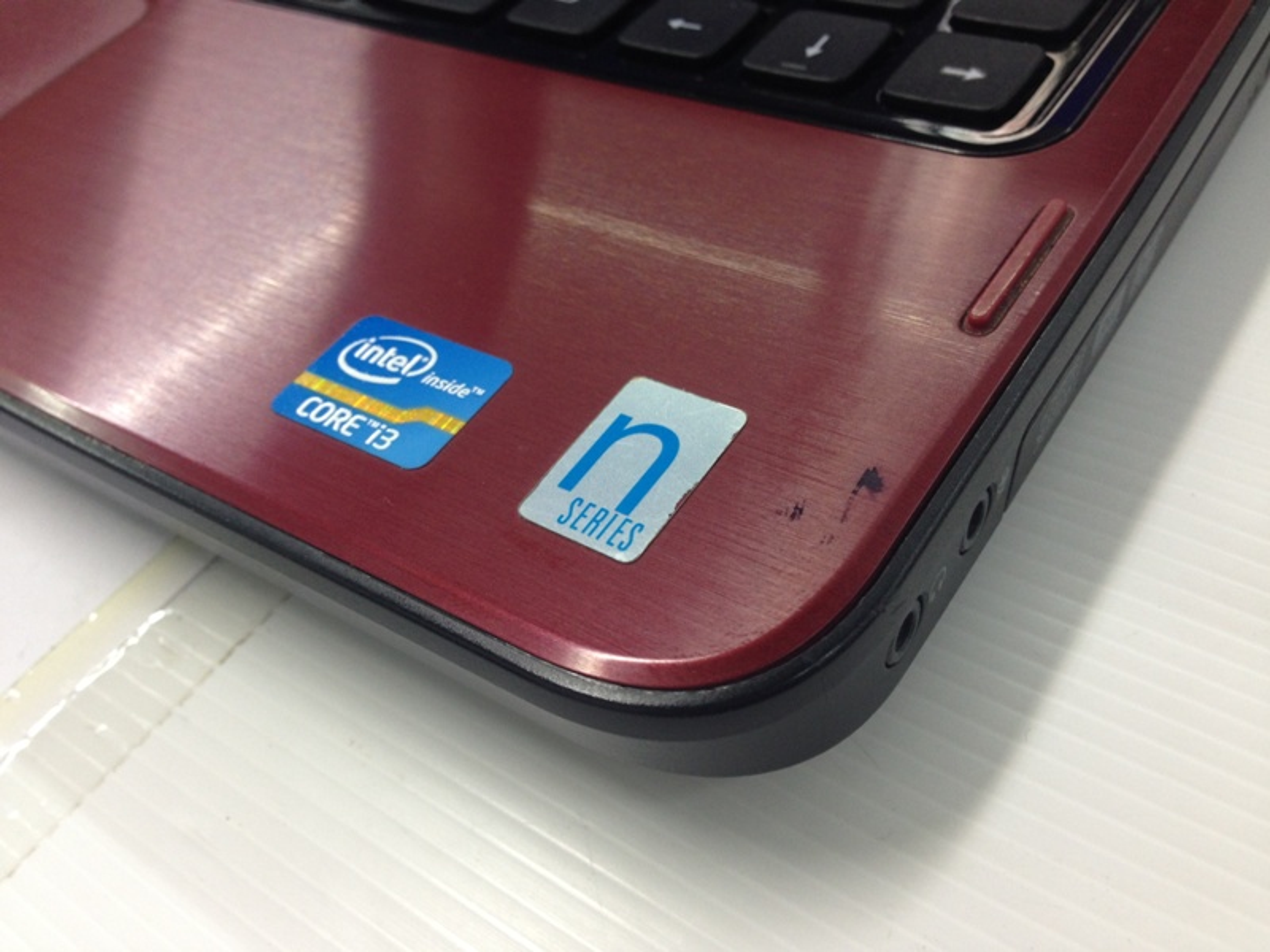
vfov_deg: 42.9
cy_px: 476
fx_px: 1211
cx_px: 635
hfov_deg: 55.4
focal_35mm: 33
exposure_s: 1/20
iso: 80
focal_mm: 4.12
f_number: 2.4
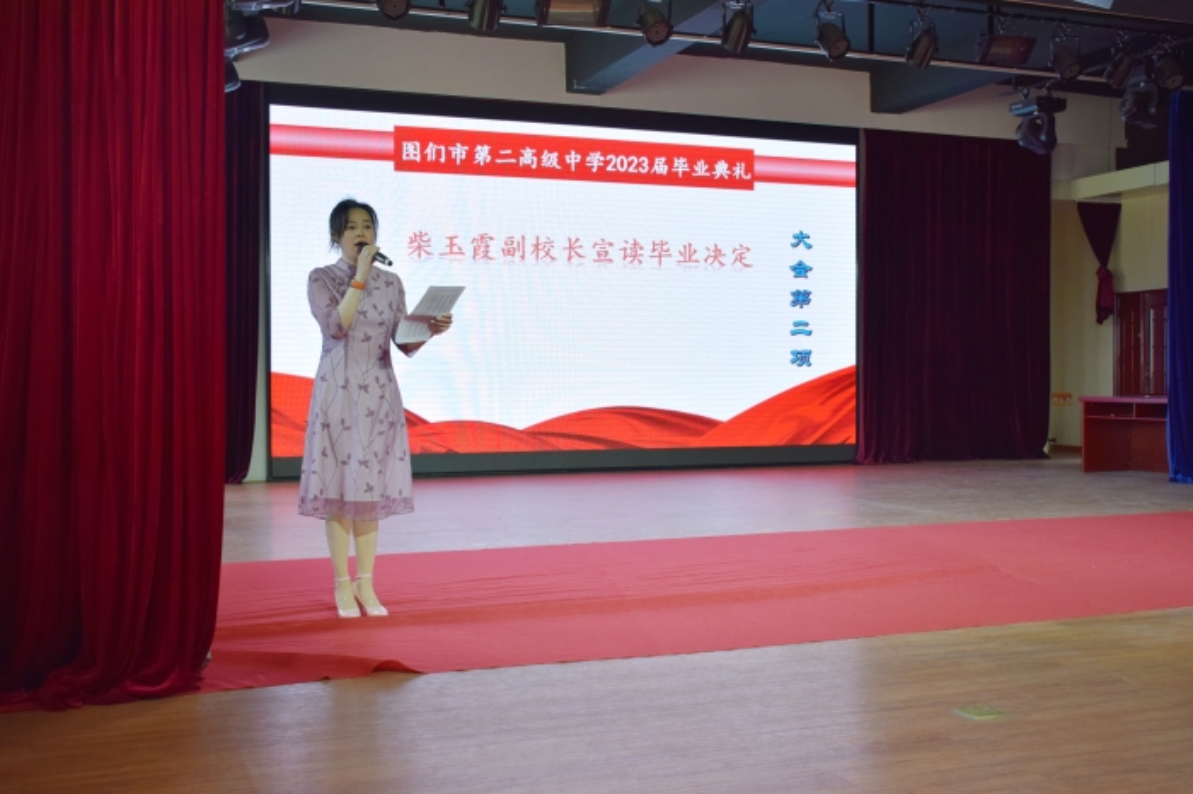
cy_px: 397
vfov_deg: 34.2
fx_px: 1292
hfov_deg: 49.6
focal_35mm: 39
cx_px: 596
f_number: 5
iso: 400
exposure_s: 1/100
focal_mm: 26
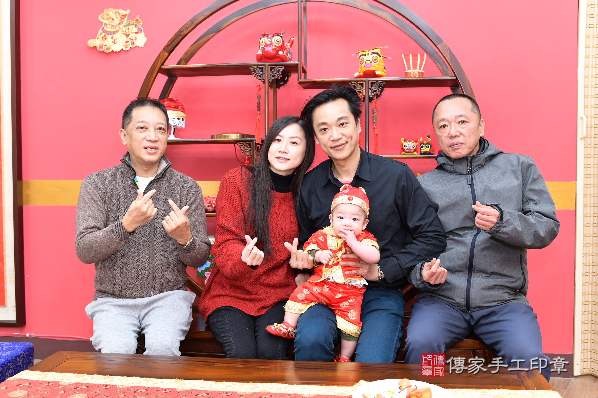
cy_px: 199
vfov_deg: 37.9
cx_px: 299
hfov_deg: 54.4
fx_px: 581
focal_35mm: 35
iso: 800
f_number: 4.5
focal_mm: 35
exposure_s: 1/200
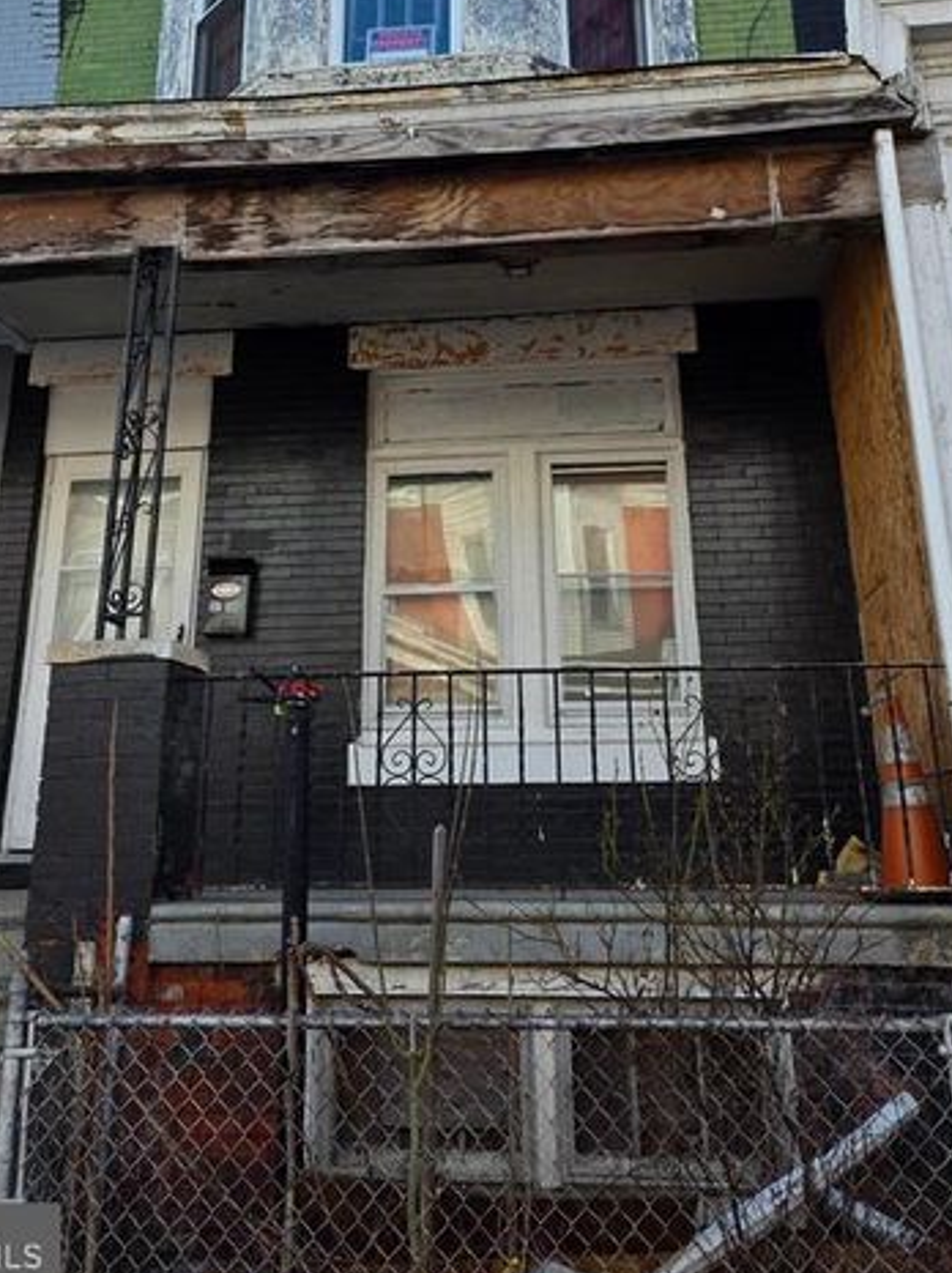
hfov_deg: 42.9
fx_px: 1212
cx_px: 449
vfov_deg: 53.9
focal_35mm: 33
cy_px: 387
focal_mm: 6.3
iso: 80
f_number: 1.7
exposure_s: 1/2333
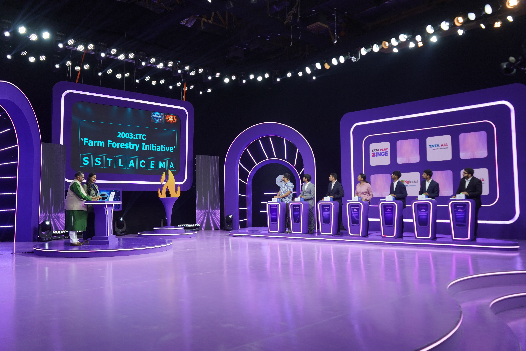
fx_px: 424
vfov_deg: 45.0
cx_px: 263
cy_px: 176
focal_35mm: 29
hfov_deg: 63.7
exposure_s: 1/80
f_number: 4
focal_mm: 29
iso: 500
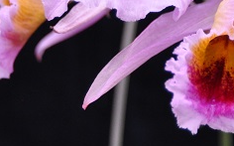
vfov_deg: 5.4
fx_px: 1535
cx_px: 249
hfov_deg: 8.7
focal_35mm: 241
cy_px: -26
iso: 1600
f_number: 5
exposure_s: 1/320
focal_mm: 62
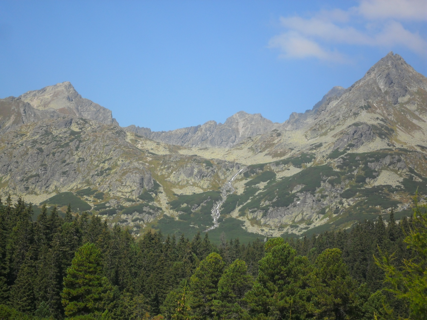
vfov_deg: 13.7
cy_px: 160
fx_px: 1332
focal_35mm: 108
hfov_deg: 18.2
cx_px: 214
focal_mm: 19.6
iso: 100
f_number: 5
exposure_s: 1/500
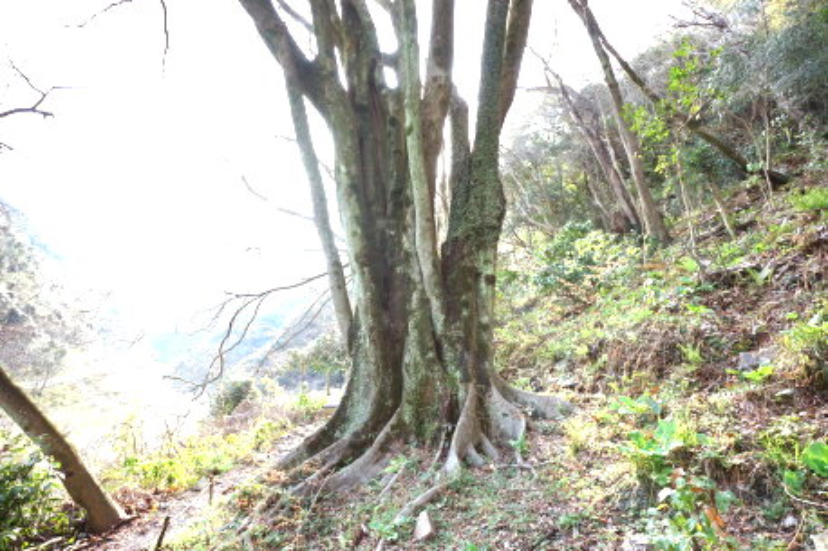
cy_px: 276
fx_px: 414
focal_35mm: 18
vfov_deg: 67.3
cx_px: 414
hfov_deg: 90.0
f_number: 5.6
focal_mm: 18
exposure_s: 1/125
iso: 400
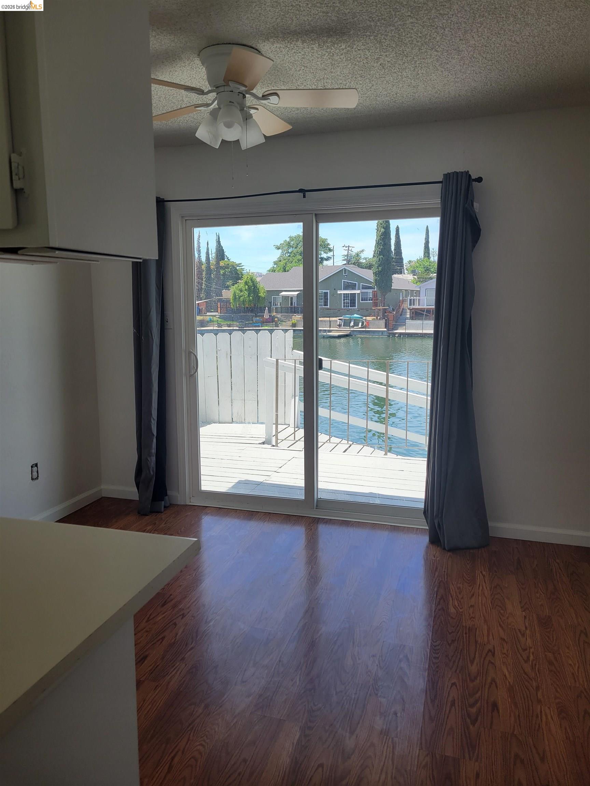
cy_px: 393
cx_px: 295
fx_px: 591
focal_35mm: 26
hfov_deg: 53.1
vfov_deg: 67.3
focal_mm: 5.4
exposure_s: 1/612
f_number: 1.8
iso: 40
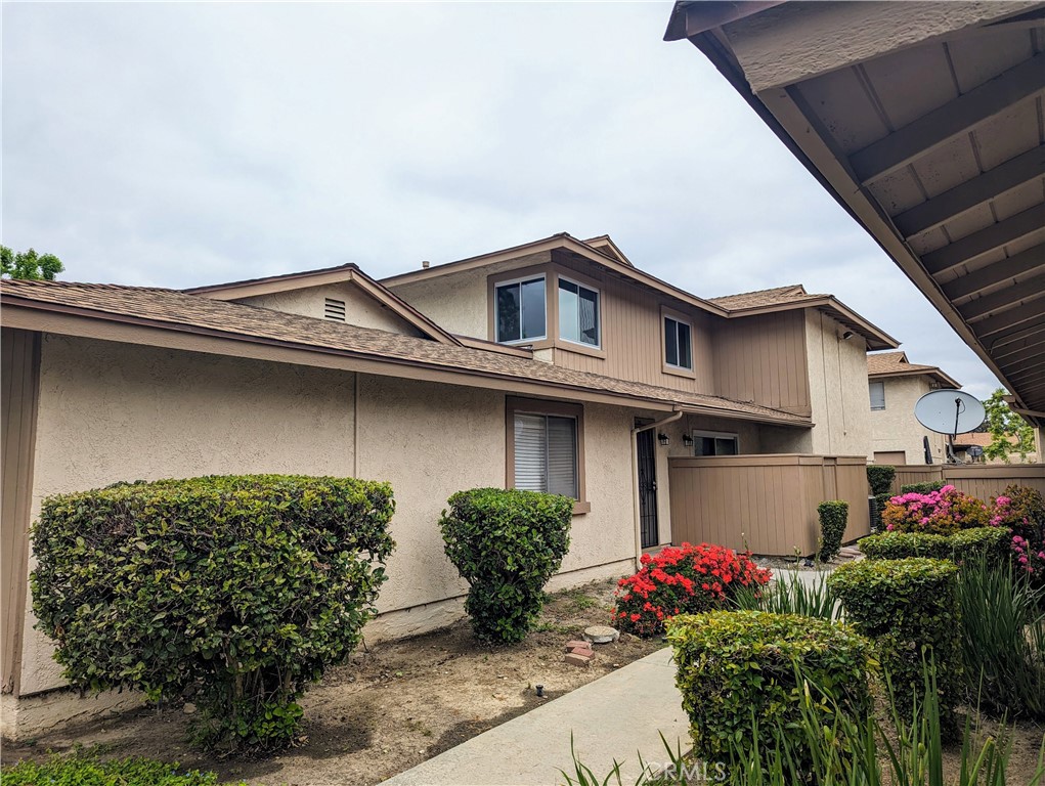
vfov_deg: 56.9
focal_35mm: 24
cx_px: 522
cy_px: 393
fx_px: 725
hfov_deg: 71.5
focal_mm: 6.81
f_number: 1.85
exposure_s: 1/1887
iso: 46
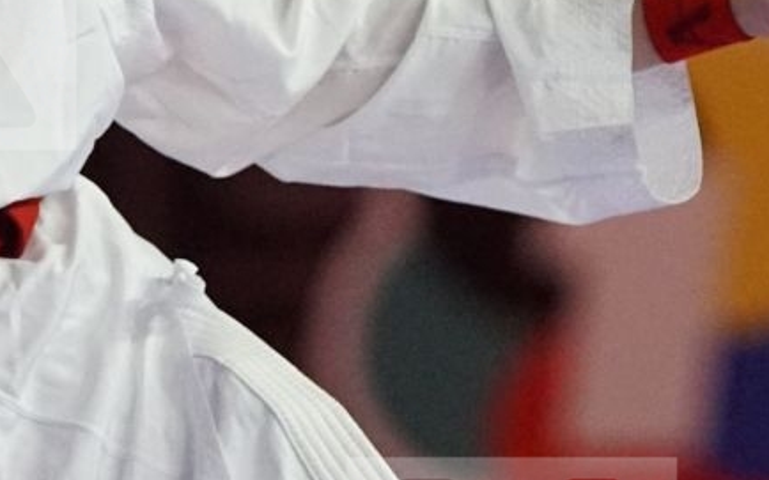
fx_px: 23928
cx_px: 512
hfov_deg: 1.8
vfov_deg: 1.1
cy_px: -11
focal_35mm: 1142
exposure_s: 1/2000
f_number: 2.8
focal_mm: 180
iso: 3200
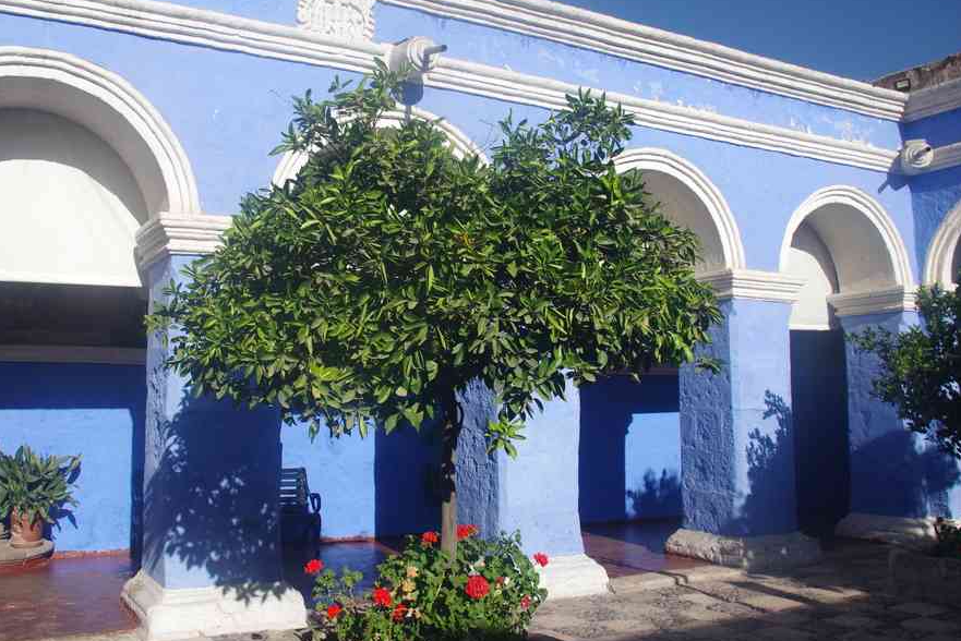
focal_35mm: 34
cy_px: 294
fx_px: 908
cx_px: 437
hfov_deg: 55.7
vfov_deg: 38.9
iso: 200
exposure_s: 1/100
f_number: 11
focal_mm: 20
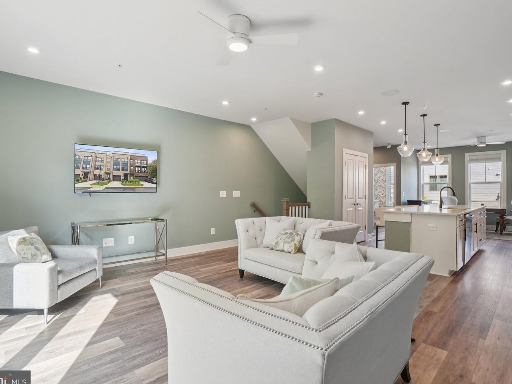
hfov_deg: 91.0
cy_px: 191
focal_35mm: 17
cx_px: 267
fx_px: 251
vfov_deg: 74.7
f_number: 7.1
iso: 100
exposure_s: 1/13
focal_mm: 10
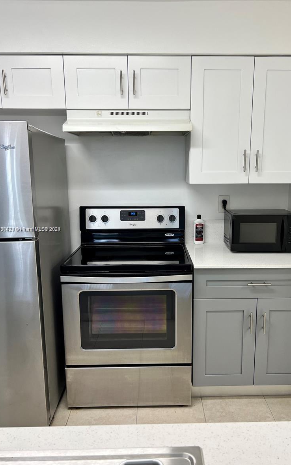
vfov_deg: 66.5
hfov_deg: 44.4
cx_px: 166
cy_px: 230
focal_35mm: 28
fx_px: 355
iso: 64
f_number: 1.5
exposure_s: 1/120
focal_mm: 5.7
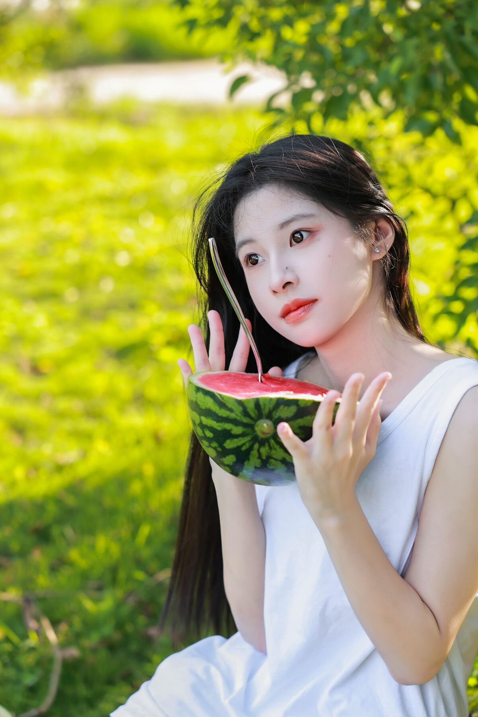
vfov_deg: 29.2
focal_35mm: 69
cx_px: 239
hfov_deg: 19.7
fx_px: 1374
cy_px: 358
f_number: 2.8
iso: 125
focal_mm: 70
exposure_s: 1/200
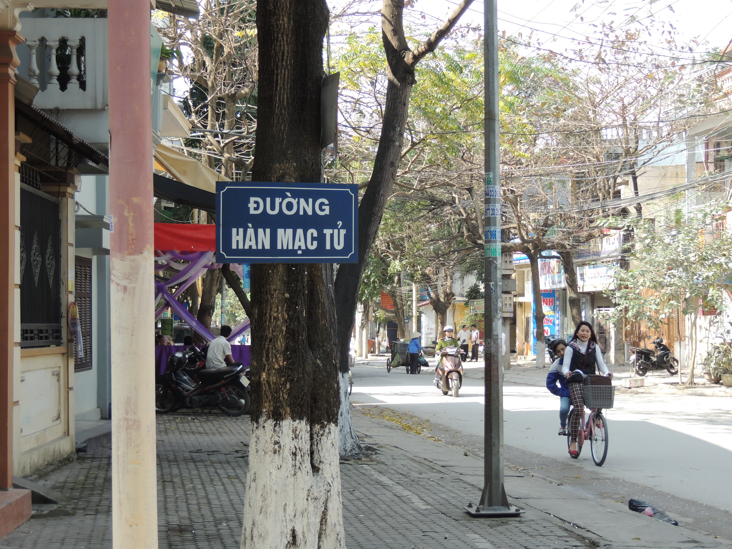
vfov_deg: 19.6
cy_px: 274
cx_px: 366
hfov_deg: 26.0
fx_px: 1586
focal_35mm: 75
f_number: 3.9
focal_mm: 13.3
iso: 100
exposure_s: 1/160
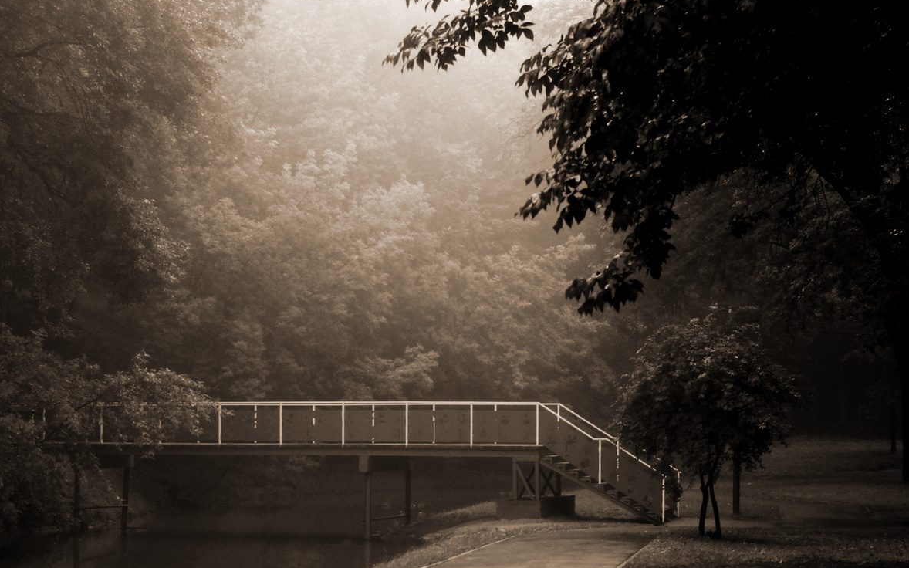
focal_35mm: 64
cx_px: 415
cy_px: 330
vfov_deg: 20.4
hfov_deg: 32.2
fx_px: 1576
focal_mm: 35
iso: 400
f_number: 5.6
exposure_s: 1/100
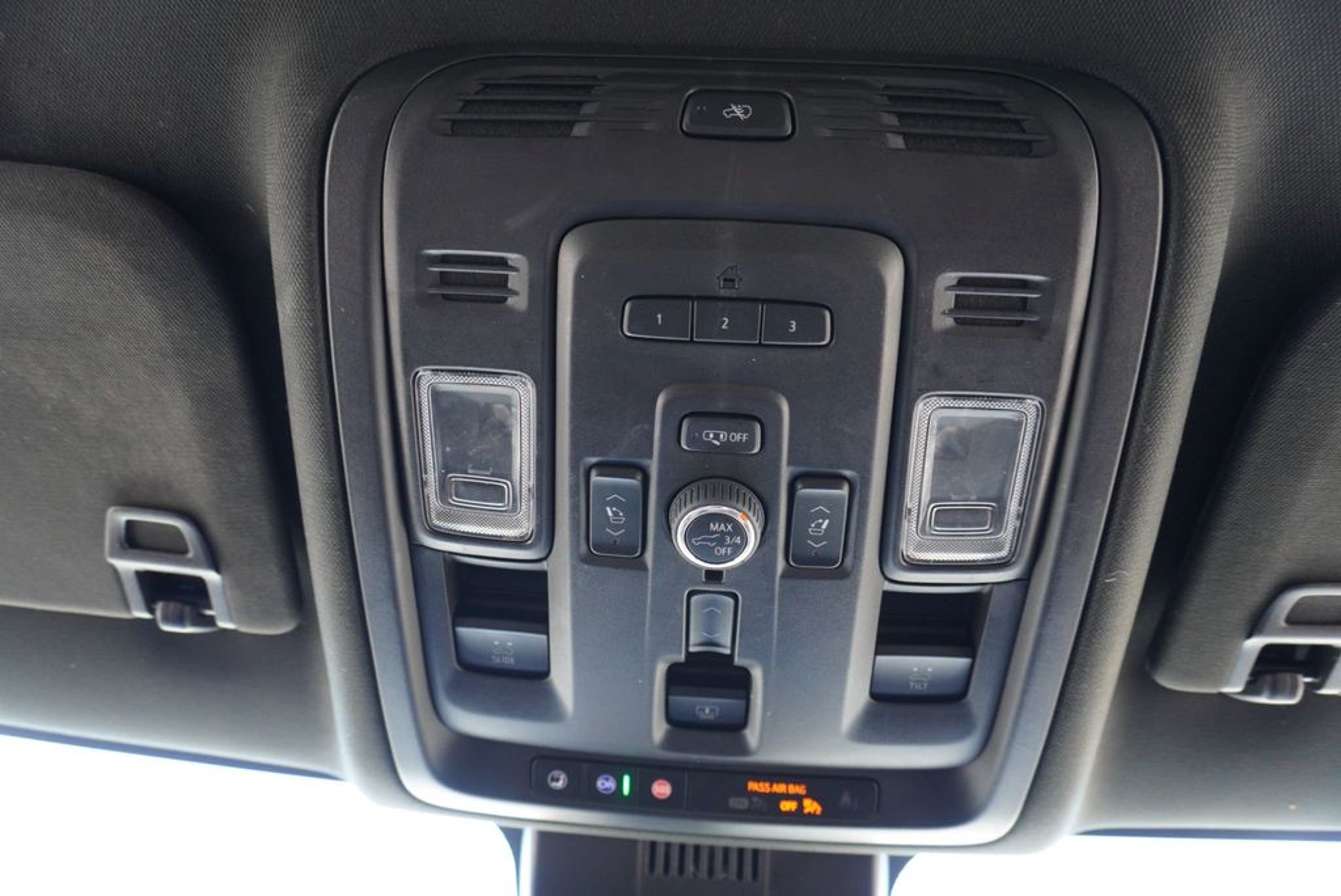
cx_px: 670
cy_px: 448
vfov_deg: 53.2
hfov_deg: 73.7
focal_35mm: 24
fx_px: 894
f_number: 4
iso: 800
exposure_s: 1/60
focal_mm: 16
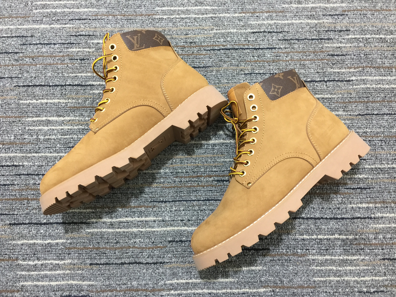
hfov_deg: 61.7
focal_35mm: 29
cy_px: 148
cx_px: 198
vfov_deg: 48.2
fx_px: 332
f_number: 2.2
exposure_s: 1/17
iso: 100
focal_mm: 4.15
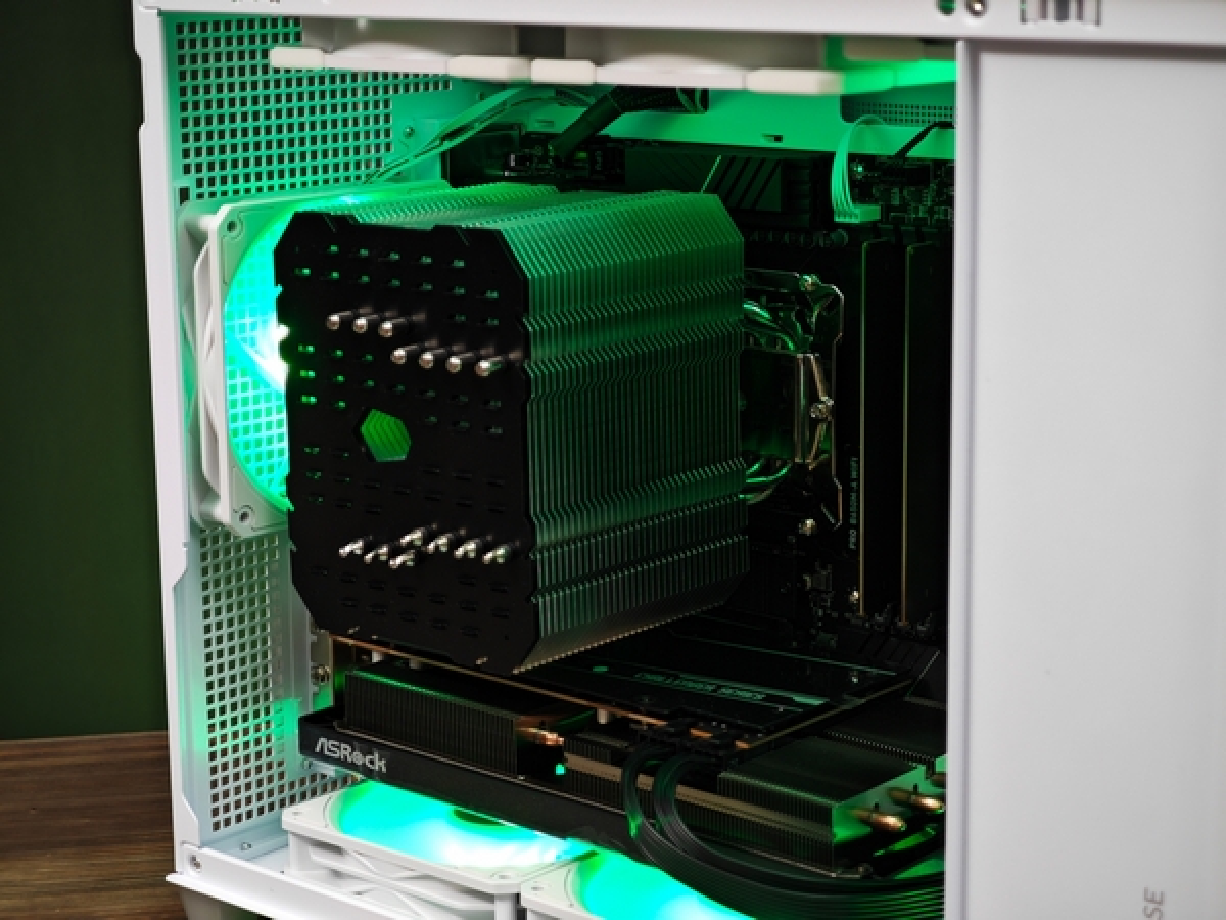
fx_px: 2656
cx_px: 613
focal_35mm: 75
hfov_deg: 26.0
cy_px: 460
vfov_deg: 19.6
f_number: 1.8
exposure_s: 1/15
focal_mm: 12.28
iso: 50
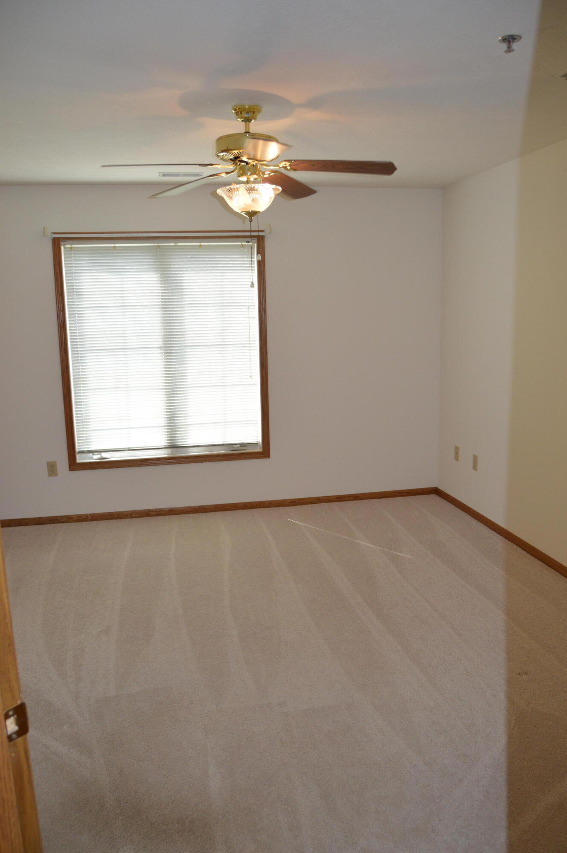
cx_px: 284
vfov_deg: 67.4
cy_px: 426
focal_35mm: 27
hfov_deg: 47.8
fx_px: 639
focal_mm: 18
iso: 400
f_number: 4
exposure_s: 1/125
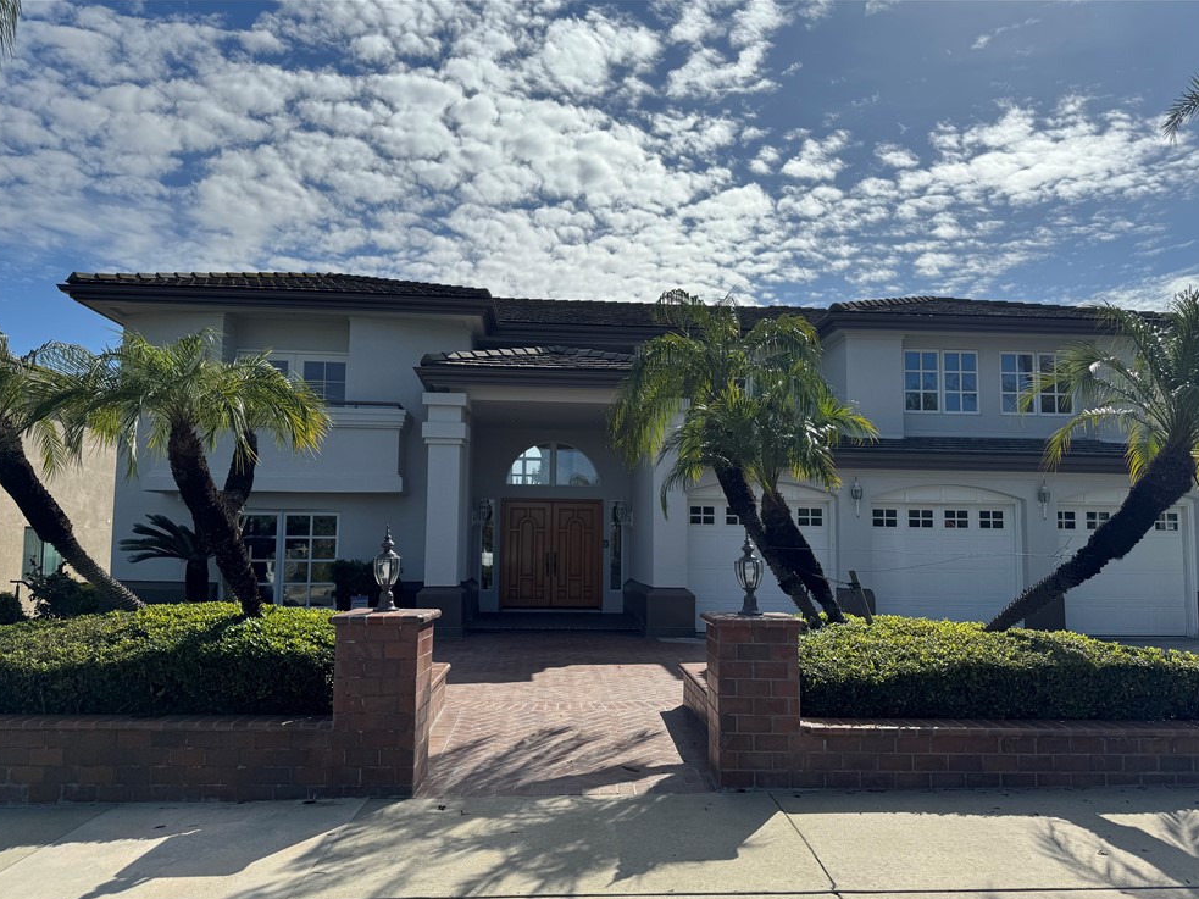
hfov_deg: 69.4
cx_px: 607
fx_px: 866
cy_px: 467
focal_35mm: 25
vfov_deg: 54.9
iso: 80
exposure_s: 1/10417
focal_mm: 6.76
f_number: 1.78
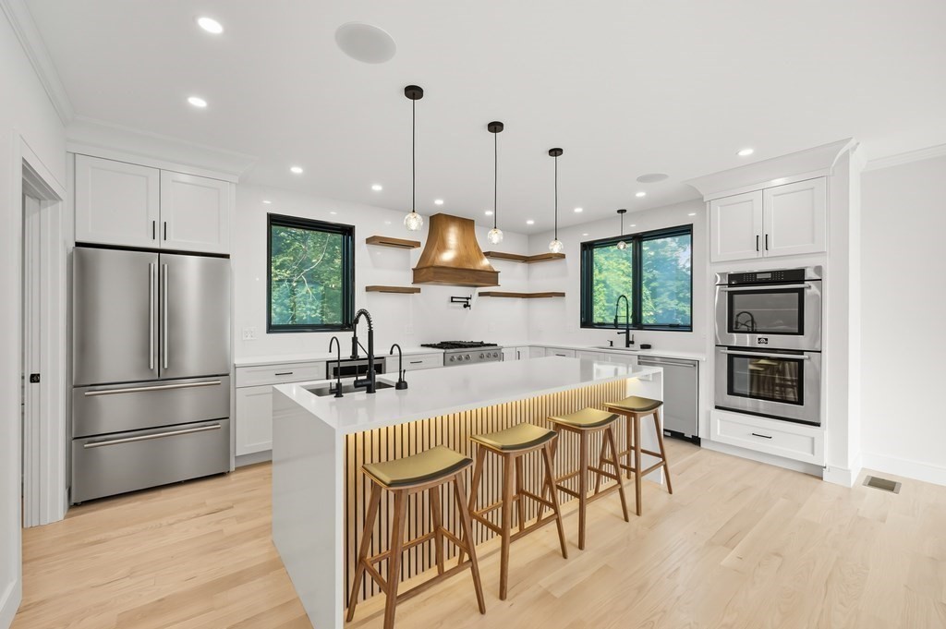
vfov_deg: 81.1
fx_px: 368
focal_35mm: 14
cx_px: 473
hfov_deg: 104.3
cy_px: 314
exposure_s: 1/50
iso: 100
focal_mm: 14
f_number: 8
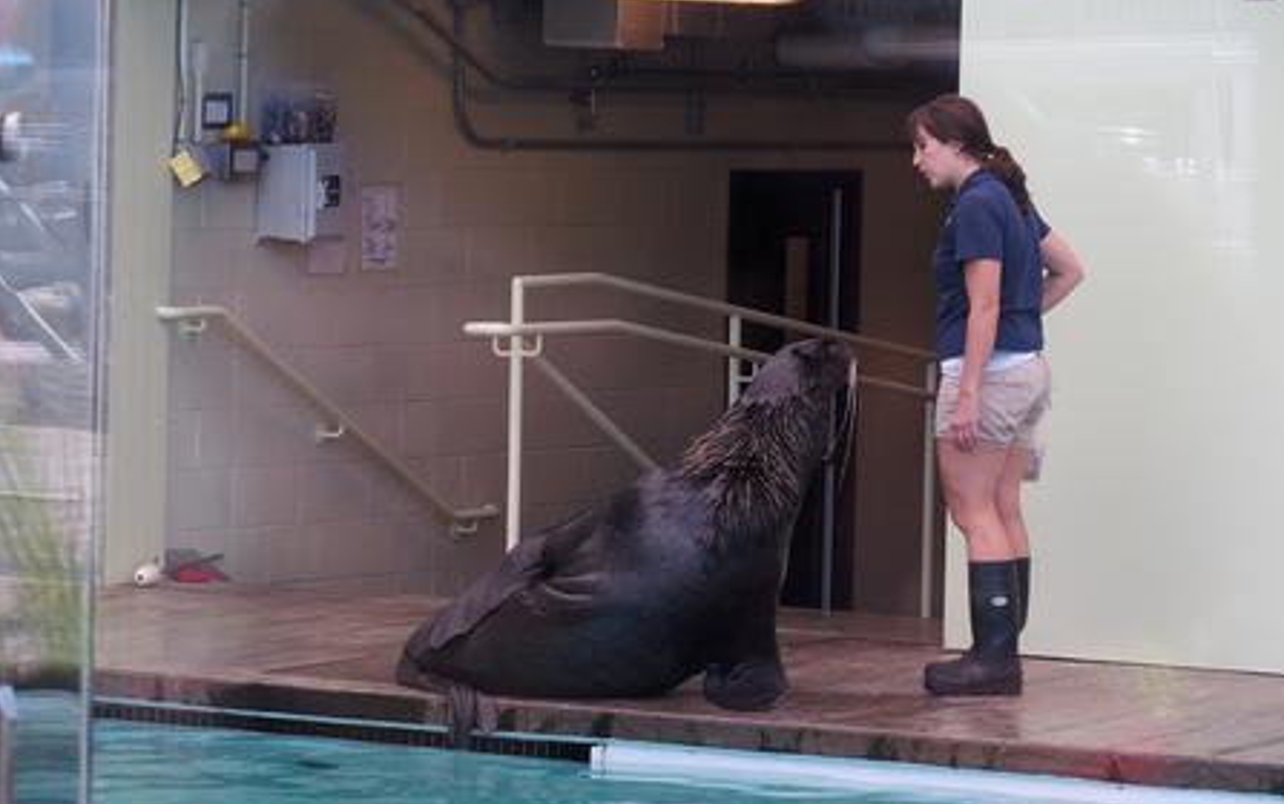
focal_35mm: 160
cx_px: 641
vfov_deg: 8.2
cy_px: 413
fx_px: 5602
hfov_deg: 13.1
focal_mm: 31.8
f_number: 2.8
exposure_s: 1/250
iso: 100
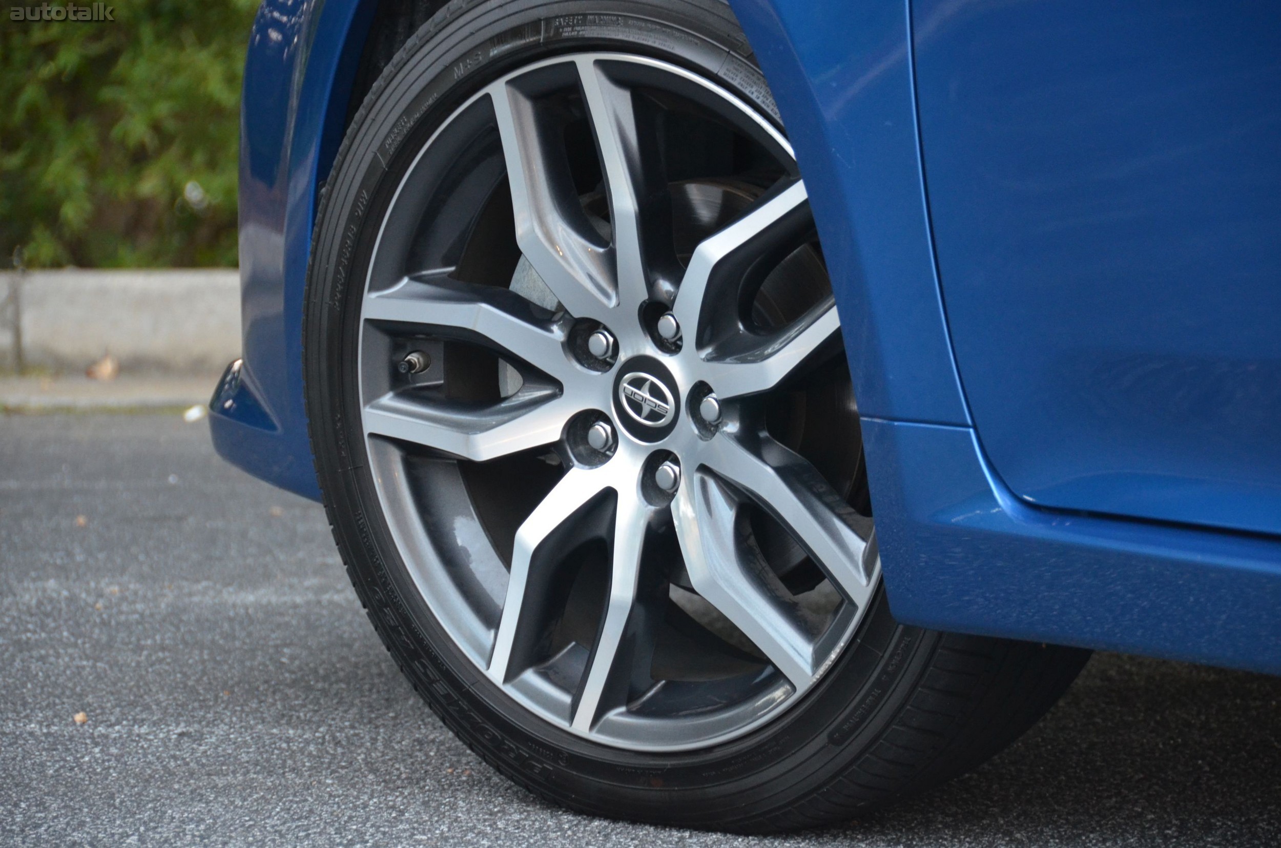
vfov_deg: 7.6
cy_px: 424
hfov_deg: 11.4
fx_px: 6392
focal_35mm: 180
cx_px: 640
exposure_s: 1/50
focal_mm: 120
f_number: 5.3
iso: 1600
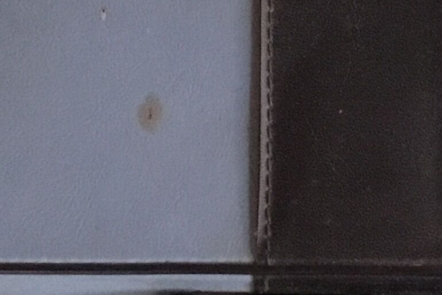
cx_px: 294
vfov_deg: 9.8
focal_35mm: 137
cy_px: -71
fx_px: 1682
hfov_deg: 14.9
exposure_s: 1/17
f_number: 2.4
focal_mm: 3.3
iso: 400
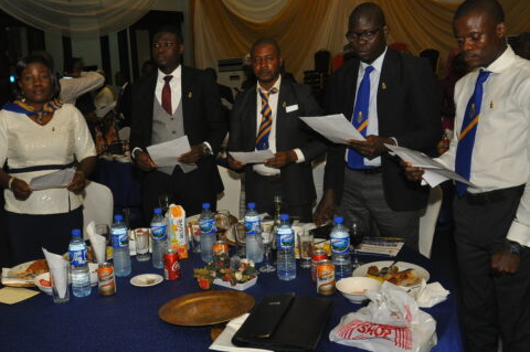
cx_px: 202
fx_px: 529
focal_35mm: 36
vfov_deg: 36.7
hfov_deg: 52.7
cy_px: 143
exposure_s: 1/60
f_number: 5.6
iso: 800
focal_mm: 18
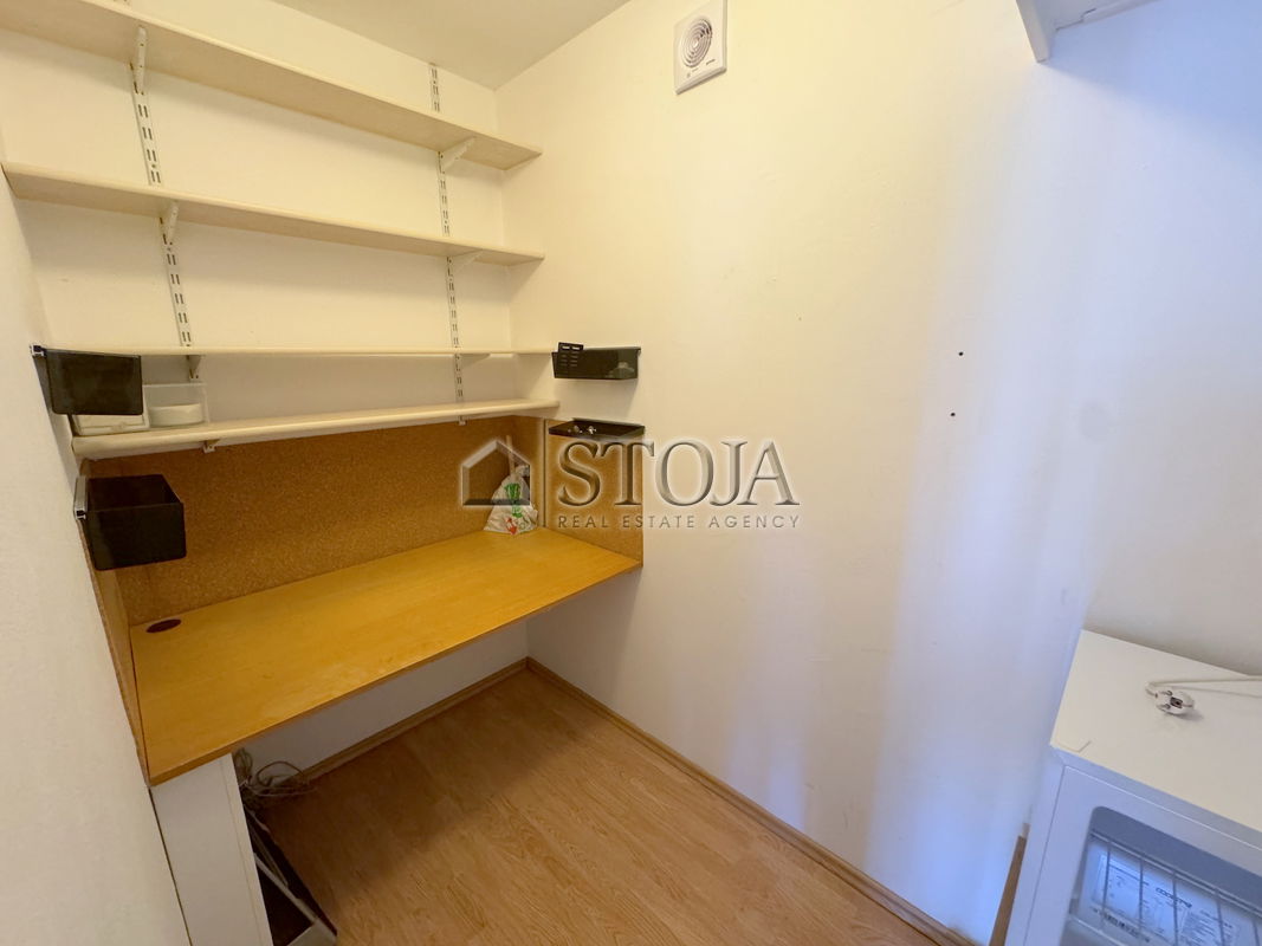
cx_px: 631
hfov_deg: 102.1
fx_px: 510
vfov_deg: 85.7
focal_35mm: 14
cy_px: 473
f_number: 2.2
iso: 400
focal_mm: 2.22
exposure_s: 1/50
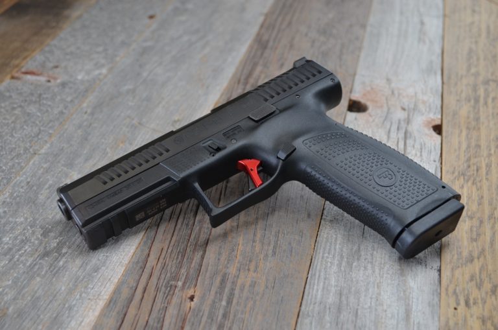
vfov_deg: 23.7
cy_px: 165
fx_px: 787
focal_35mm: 57
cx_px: 249
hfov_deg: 35.1
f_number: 6.3
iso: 200
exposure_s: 1/80
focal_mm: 38
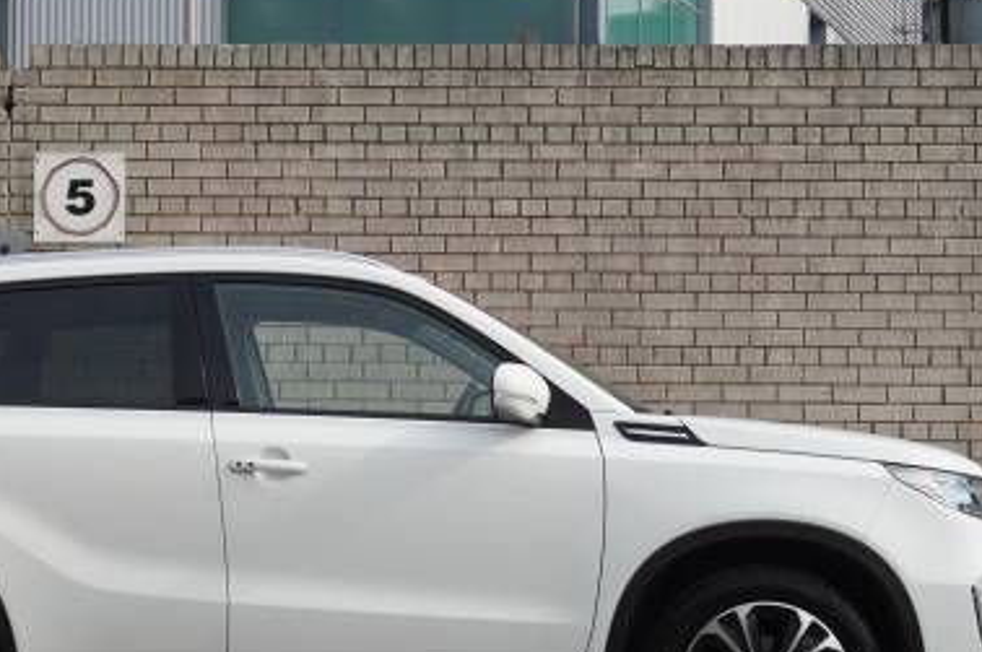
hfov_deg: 24.1
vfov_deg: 16.2
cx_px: 322
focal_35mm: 84
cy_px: 473
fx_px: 2284
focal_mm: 33
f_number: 5.6
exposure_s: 1/200
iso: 100
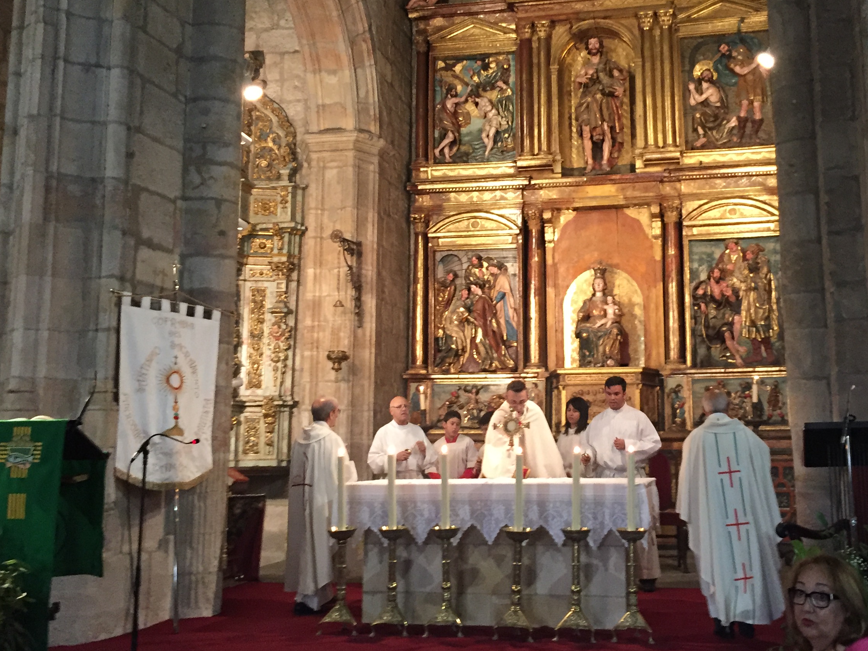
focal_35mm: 42
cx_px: 533
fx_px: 1053
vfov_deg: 34.2
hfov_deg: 44.5
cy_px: 265
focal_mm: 4.15
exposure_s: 1/20
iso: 250
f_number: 2.2
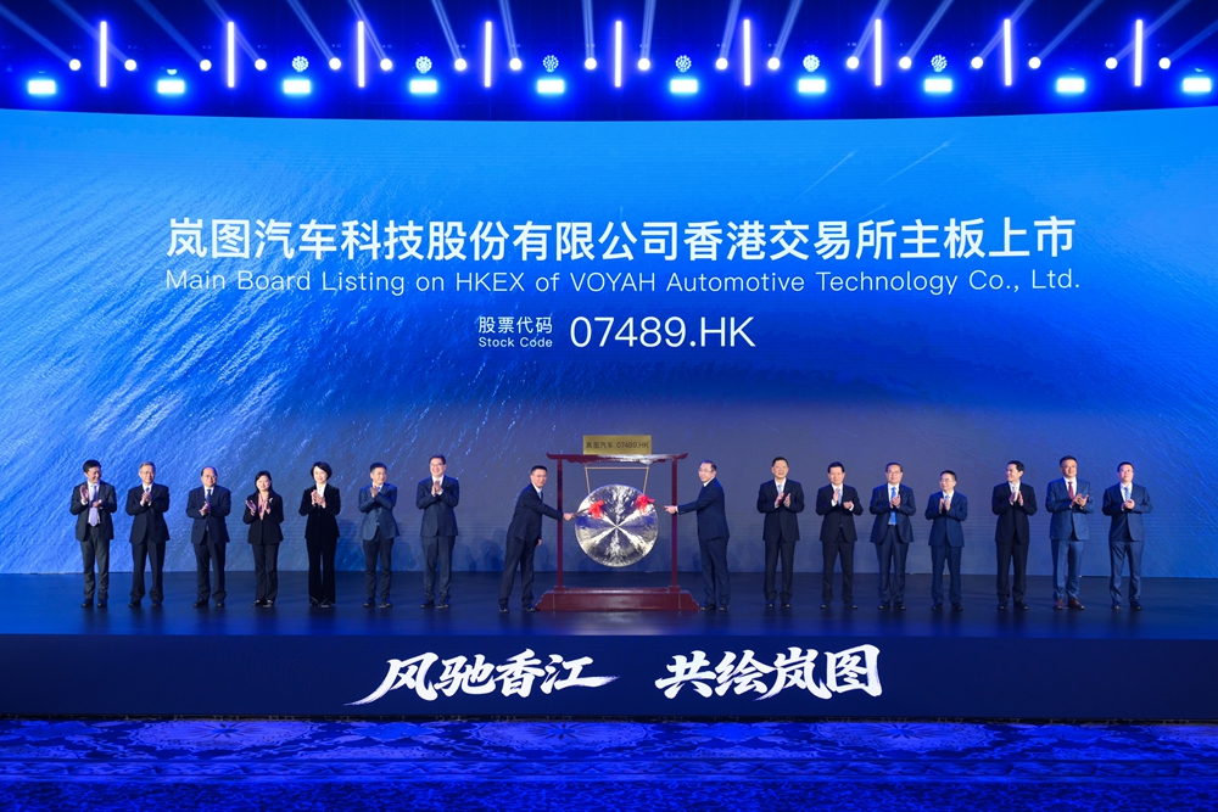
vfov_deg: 34.2
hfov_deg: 49.5
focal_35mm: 39
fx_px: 1320
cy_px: 406
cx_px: 609
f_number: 4
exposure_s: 1/200
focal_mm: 39
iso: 1250
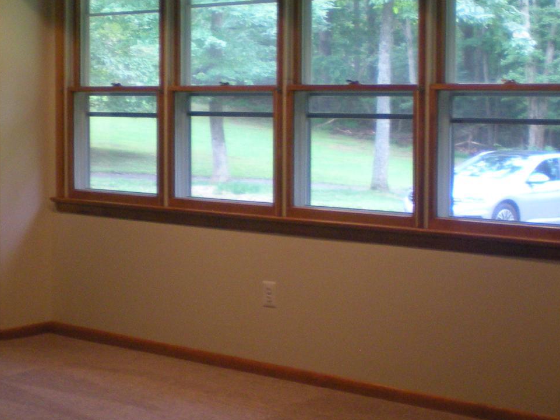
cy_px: 156
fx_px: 1311
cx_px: 249
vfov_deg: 18.2
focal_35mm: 81
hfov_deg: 24.1
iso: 200
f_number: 3.1
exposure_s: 1/31
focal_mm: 6.3
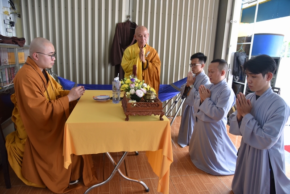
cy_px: 97
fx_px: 193
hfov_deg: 73.7
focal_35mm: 24
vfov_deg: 53.2
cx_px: 145
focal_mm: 24
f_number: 4
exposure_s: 1/60
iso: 1000
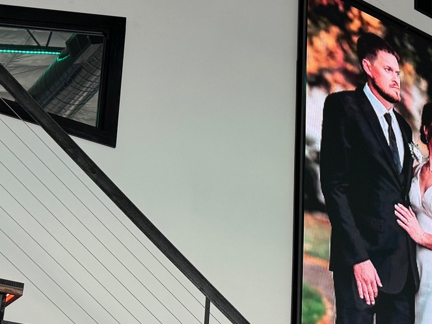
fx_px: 924
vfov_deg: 19.3
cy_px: 335
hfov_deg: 23.8
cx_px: 526
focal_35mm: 74
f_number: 1.78
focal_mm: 6.86
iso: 160
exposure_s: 1/100
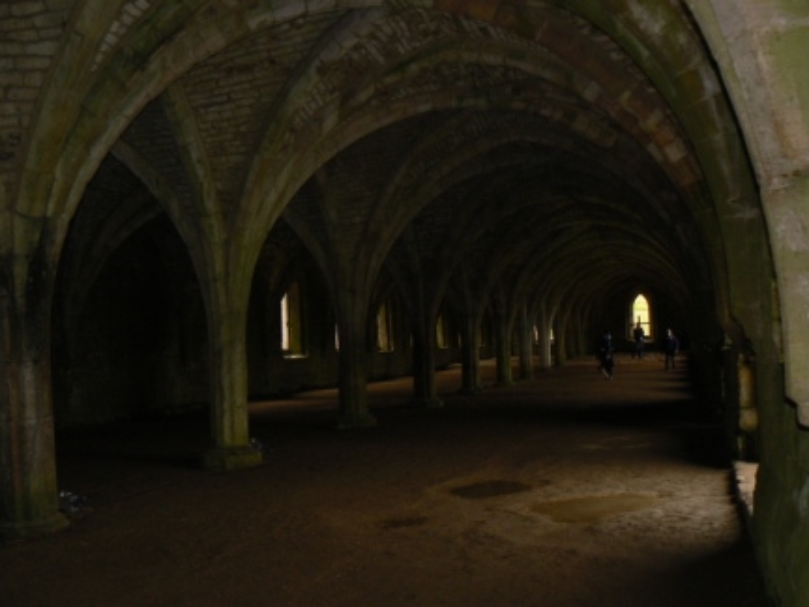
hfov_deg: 51.4
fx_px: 841
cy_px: 304
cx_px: 404
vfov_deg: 39.7
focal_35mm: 36
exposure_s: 1/30
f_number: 2.8
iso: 80
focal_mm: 6
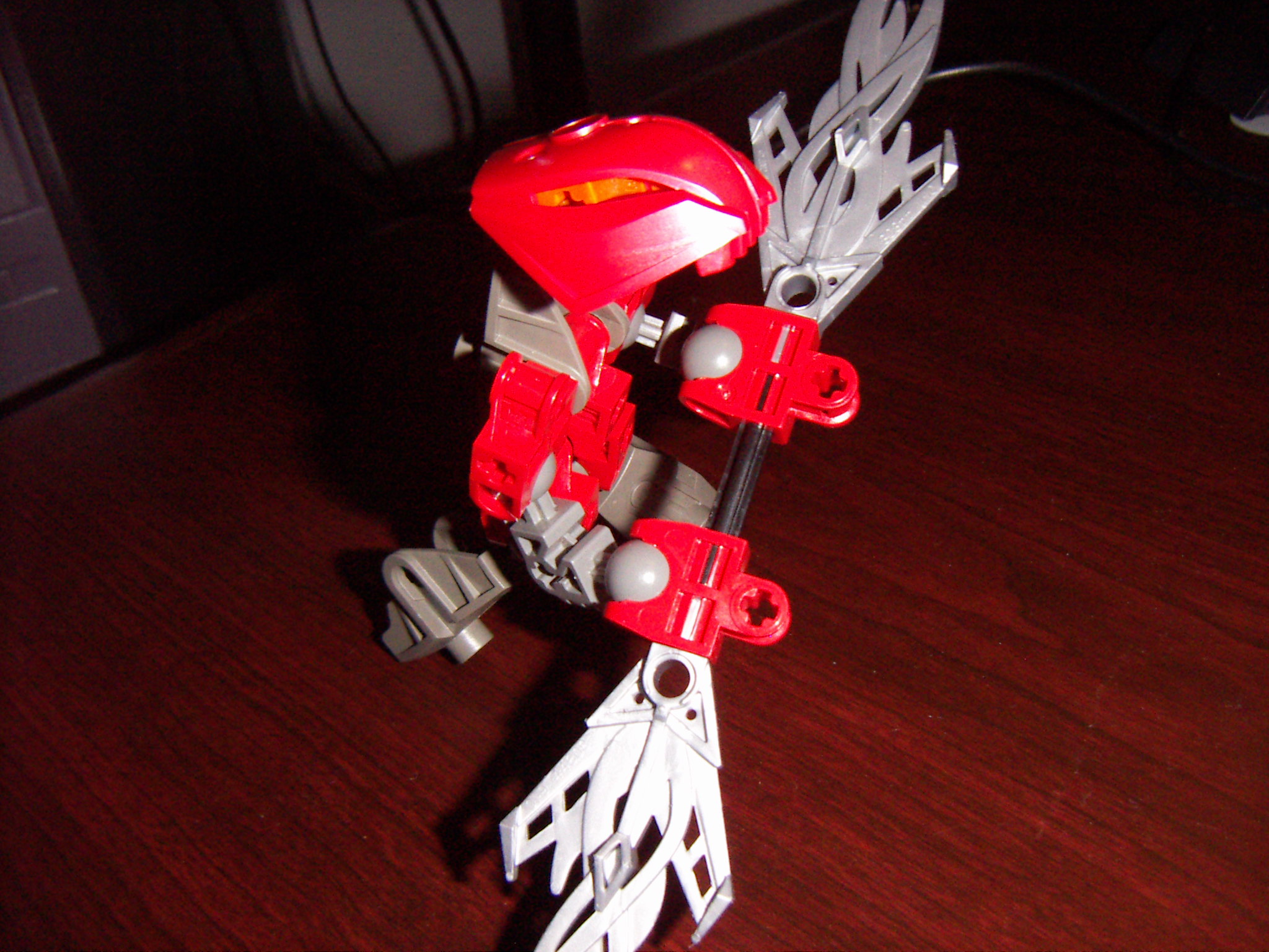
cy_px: 476
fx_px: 1320
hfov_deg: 51.4
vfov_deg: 39.7
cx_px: 634
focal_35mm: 36
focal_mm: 4.7
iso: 200
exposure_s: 1/50
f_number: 6.7
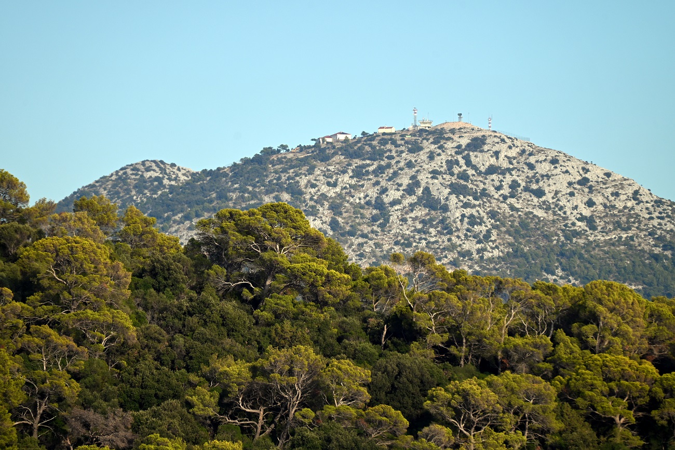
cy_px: 225
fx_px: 5625
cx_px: 338
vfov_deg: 4.6
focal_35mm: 300
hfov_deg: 6.9
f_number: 5.6
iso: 180
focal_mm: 300
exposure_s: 1/1000
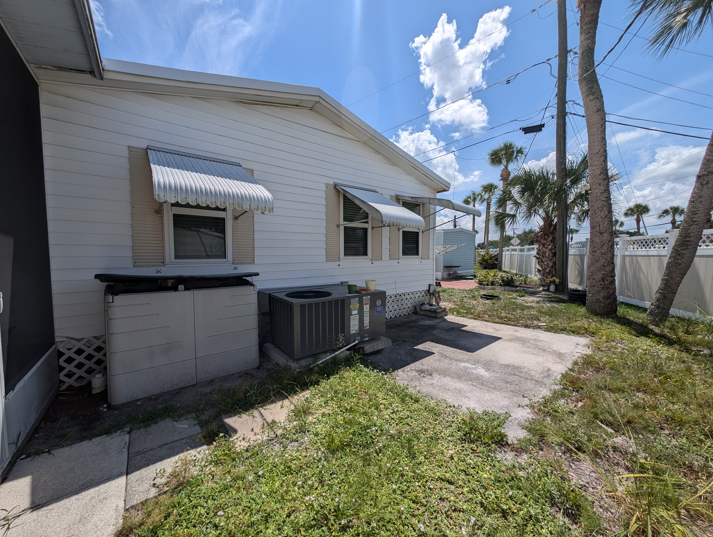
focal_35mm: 12
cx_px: 356
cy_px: 268
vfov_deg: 94.6
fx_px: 248
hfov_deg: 110.5
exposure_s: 1/3623
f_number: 1.95
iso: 39
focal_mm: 2.23
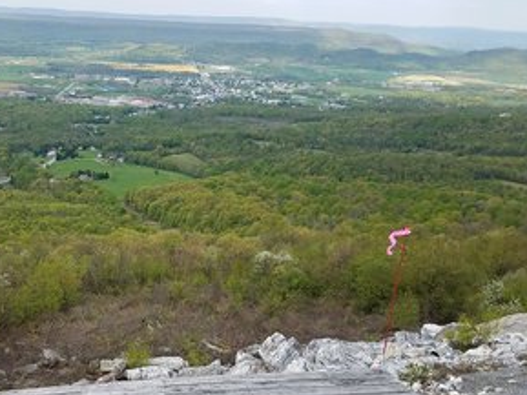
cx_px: 168
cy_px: 266
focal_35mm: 36
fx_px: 548
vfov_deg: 39.2
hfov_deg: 50.2
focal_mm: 4.2
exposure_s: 1/1176
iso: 40
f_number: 1.7
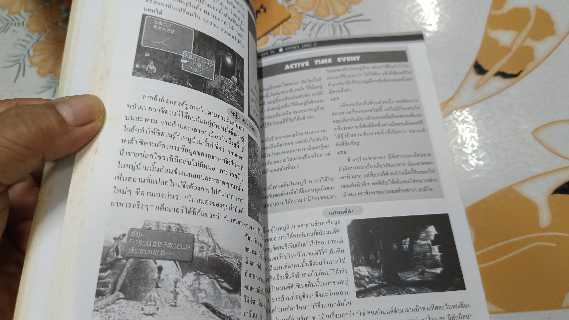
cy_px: 180
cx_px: 284
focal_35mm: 27
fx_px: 407
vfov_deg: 42.8
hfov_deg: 69.9
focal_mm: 5.31
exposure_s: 1/50
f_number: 1.7
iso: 1197
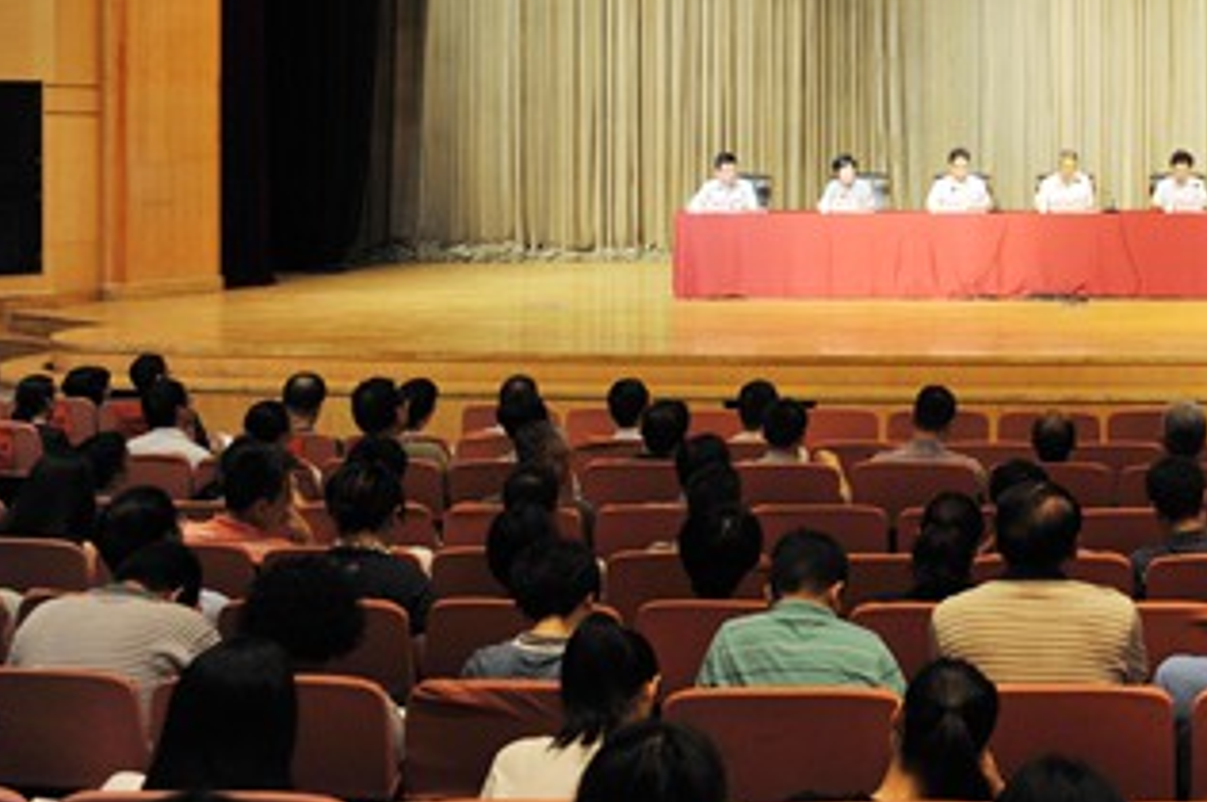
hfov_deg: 34.6
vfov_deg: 23.9
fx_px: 1842
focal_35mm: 55
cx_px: 1043
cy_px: 86
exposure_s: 1/60
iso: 1000
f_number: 4
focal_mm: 29
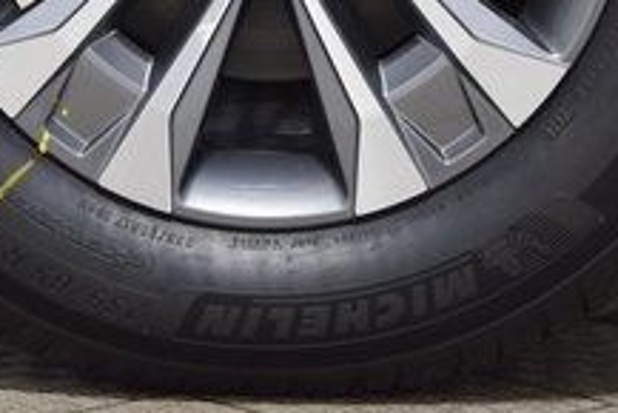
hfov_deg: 9.3
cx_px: 299
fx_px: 3796
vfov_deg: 6.2
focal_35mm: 221
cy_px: -167
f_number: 6.3
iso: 800
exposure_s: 1/15
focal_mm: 50
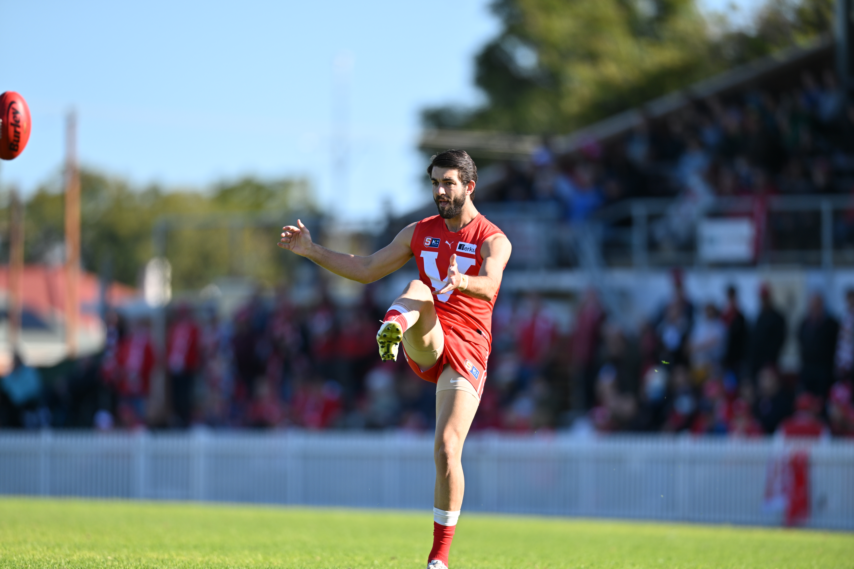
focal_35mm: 400
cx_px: 427
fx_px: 9488
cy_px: 284
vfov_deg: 3.4
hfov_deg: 5.2
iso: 125
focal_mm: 400
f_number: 2.8
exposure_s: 1/1600
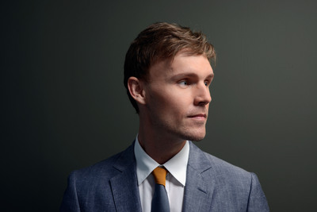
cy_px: 106
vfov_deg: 29.3
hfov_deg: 42.7
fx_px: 405
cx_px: 158
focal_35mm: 46
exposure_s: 1/125
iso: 100
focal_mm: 46
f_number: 16
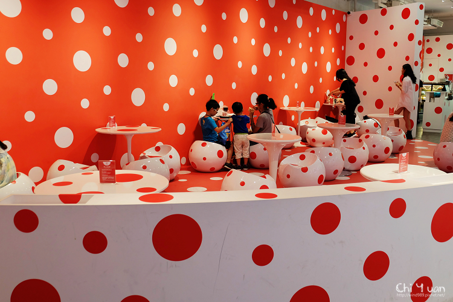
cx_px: 226
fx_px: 440
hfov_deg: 54.4
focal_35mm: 35
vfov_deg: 37.9
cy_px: 151
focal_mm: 23.2
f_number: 4.2
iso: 500
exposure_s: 1/30
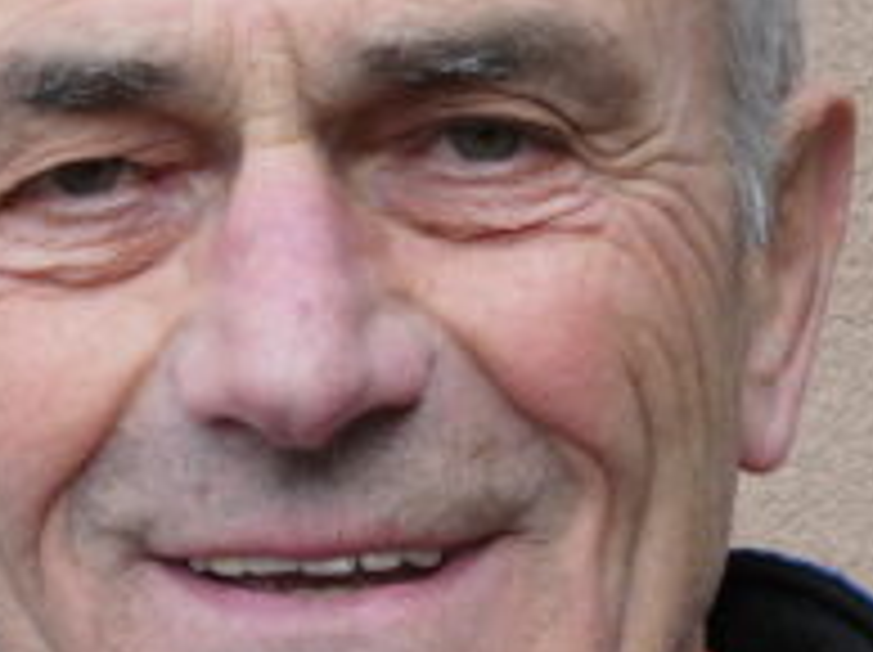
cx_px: 108
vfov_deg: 5.9
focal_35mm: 253
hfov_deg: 7.8
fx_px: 6373
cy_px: 236
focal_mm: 12.5
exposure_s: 1/100
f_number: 4.5
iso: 80
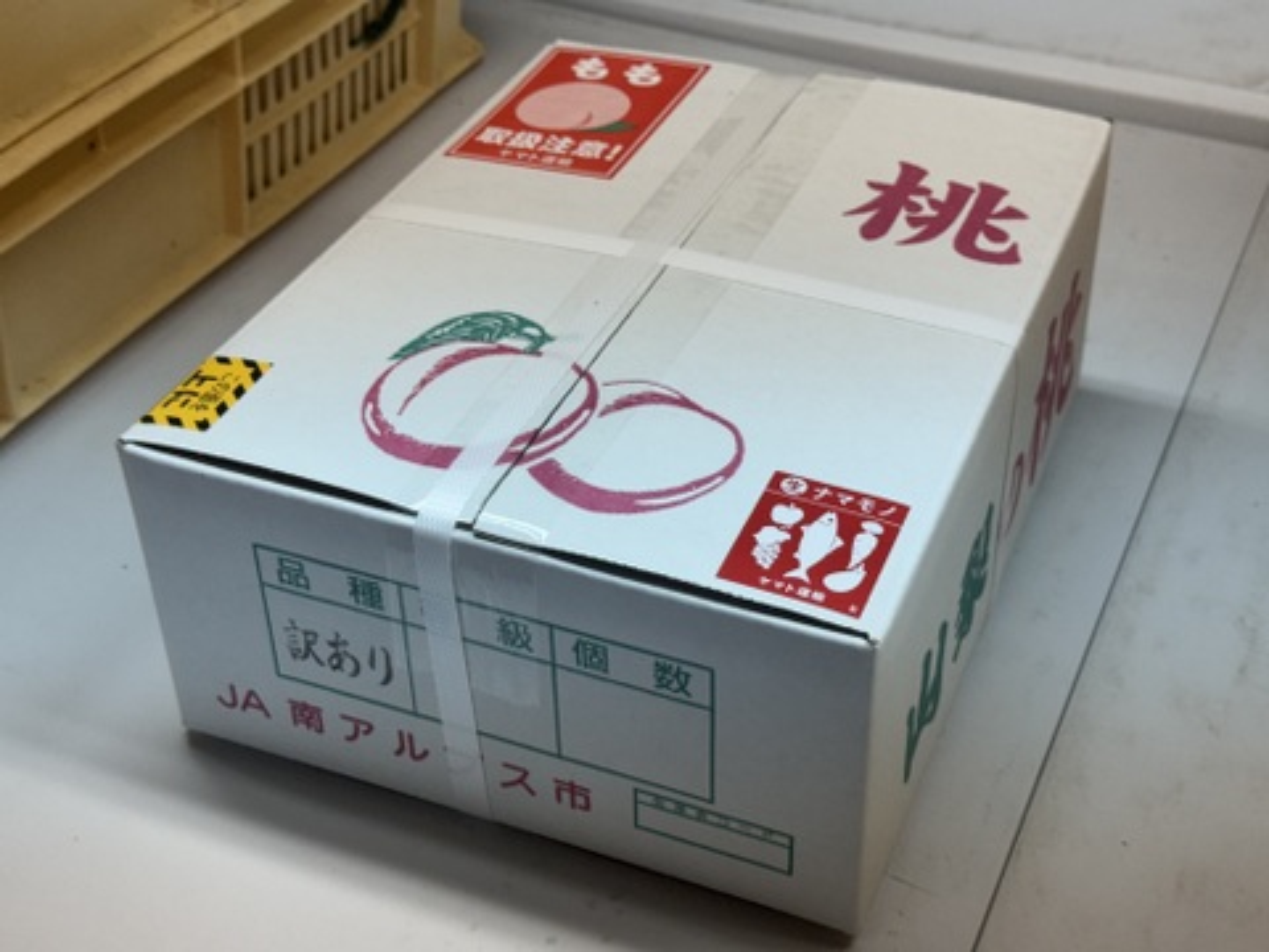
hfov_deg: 39.7
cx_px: 634
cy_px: 476
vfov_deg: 30.3
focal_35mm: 48
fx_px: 1760
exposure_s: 1/158
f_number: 1.78
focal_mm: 6.76
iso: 50
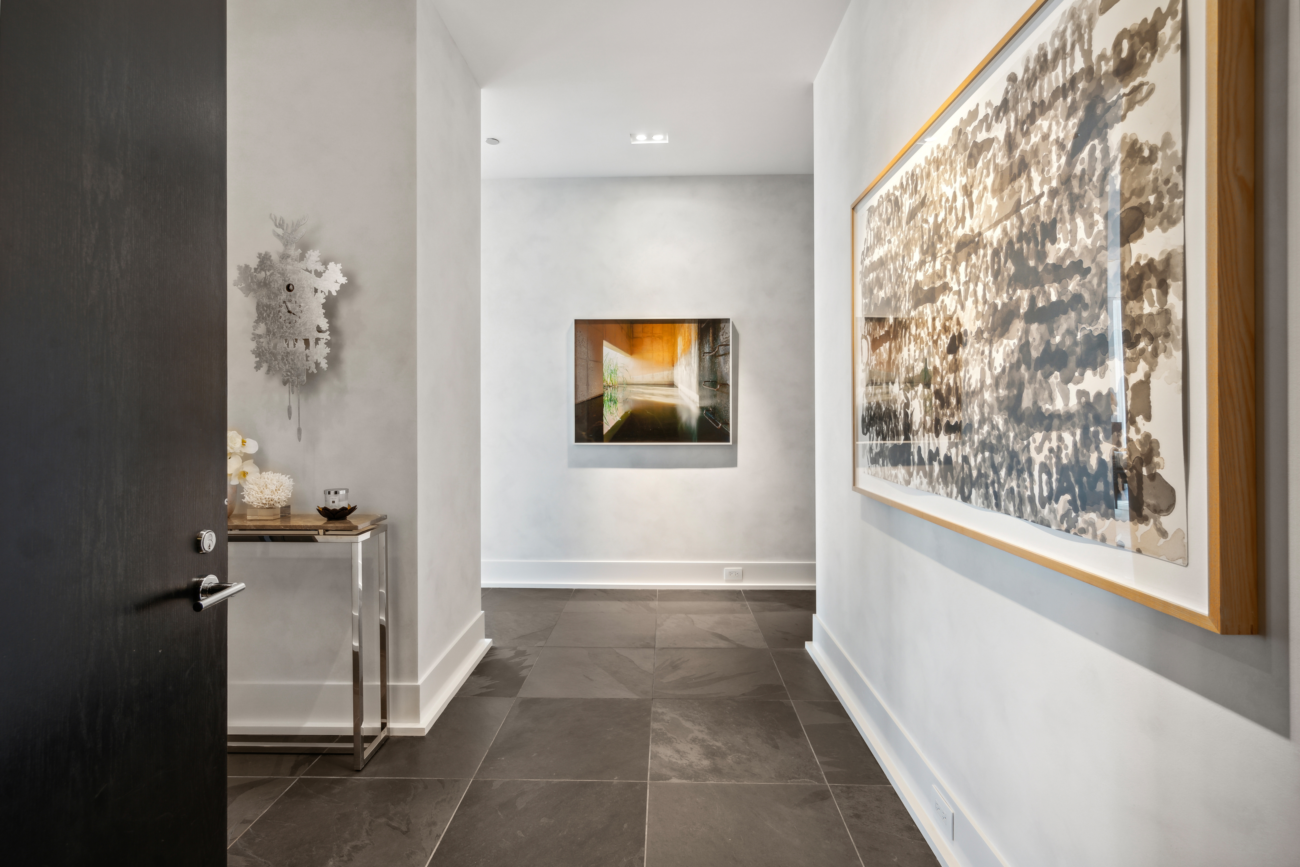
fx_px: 578
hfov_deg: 96.7
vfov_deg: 73.7
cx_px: 650
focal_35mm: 16
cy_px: 434
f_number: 8
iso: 320
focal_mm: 16
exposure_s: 1/3.33
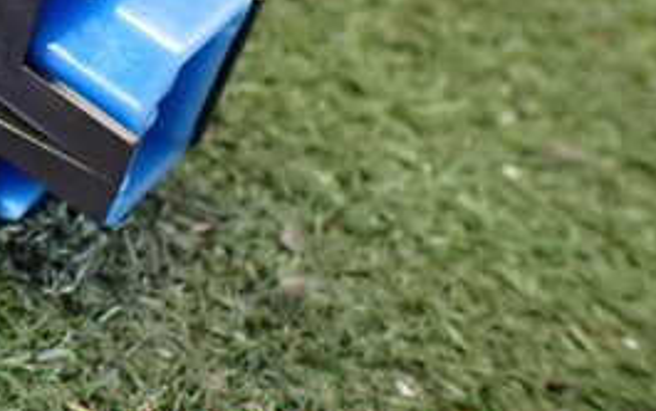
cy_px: -84
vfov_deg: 17.3
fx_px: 1288
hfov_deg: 26.4
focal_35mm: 72
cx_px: -62
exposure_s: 1/30
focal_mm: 5.4
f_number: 2.3
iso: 1000
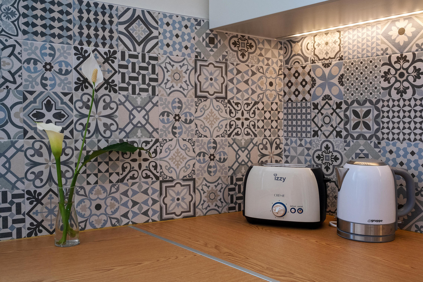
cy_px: 141
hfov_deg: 54.4
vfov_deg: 37.8
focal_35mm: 35
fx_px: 411
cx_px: 212
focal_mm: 23
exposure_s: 1/60
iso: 800
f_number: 7.1
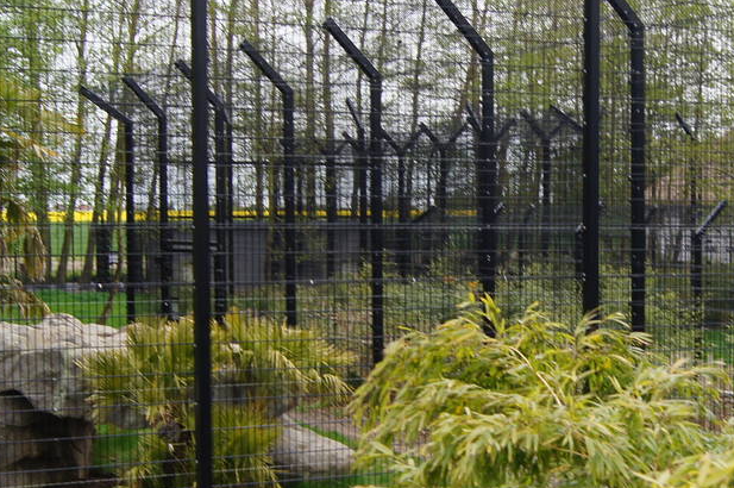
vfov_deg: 19.4
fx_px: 1426
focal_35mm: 70
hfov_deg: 28.2
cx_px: 595
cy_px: 305
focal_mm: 18
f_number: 5
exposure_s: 1/80
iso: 100
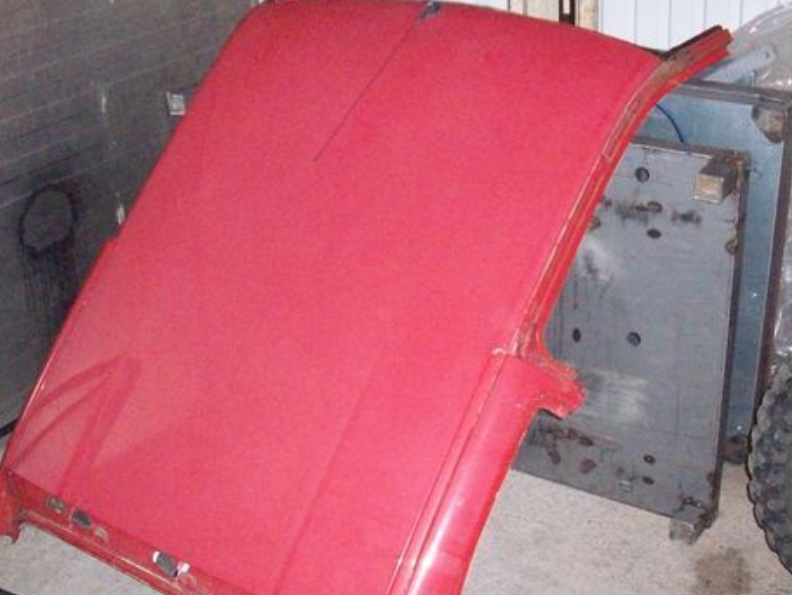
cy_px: 339
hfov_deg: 36.8
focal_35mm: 52
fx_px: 1191
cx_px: 392
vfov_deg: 28.0
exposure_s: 1/512
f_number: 2.8
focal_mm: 6.2
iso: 800
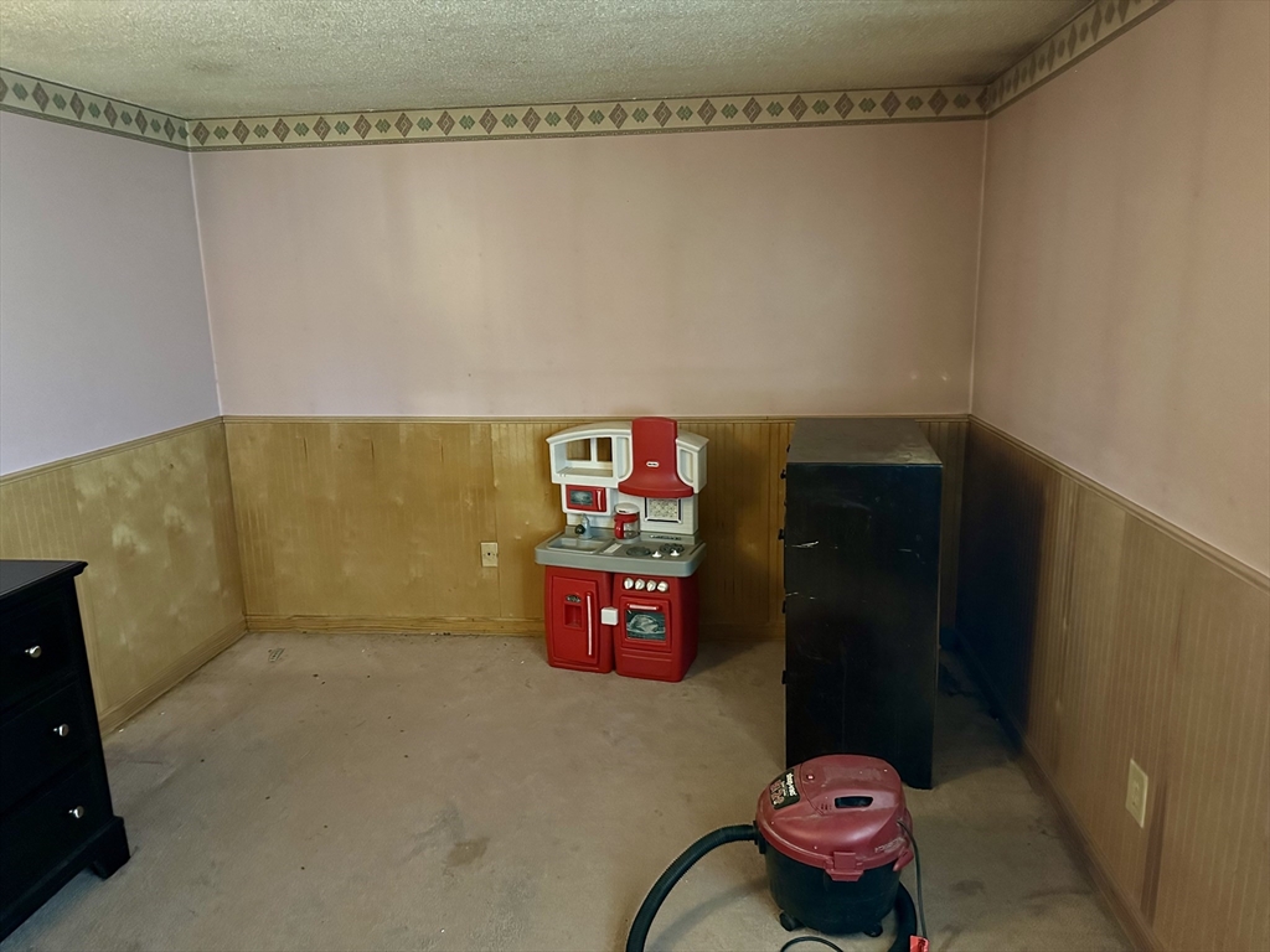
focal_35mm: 24
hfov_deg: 71.6
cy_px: 476
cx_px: 635
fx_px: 881
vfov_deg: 56.8
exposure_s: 1/30
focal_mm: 6.86
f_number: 1.78
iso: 1000
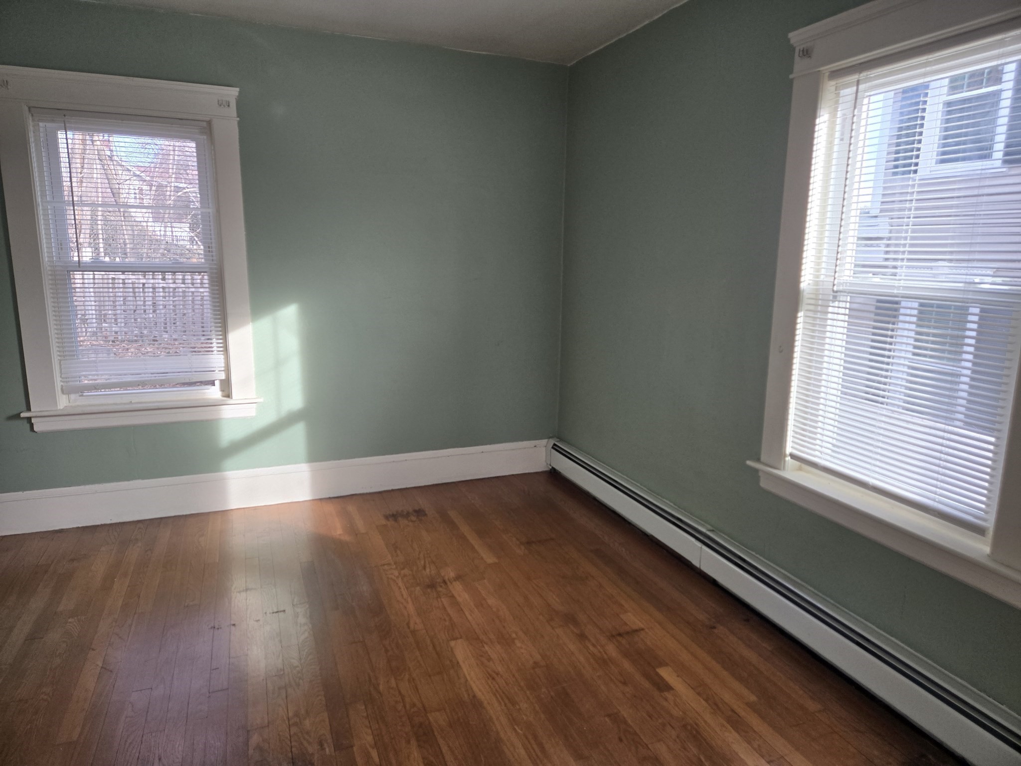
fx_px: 678
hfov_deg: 73.9
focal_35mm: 23
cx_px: 510
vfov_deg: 58.9
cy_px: 383
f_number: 1.8
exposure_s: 1/180
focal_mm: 5.4
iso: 125
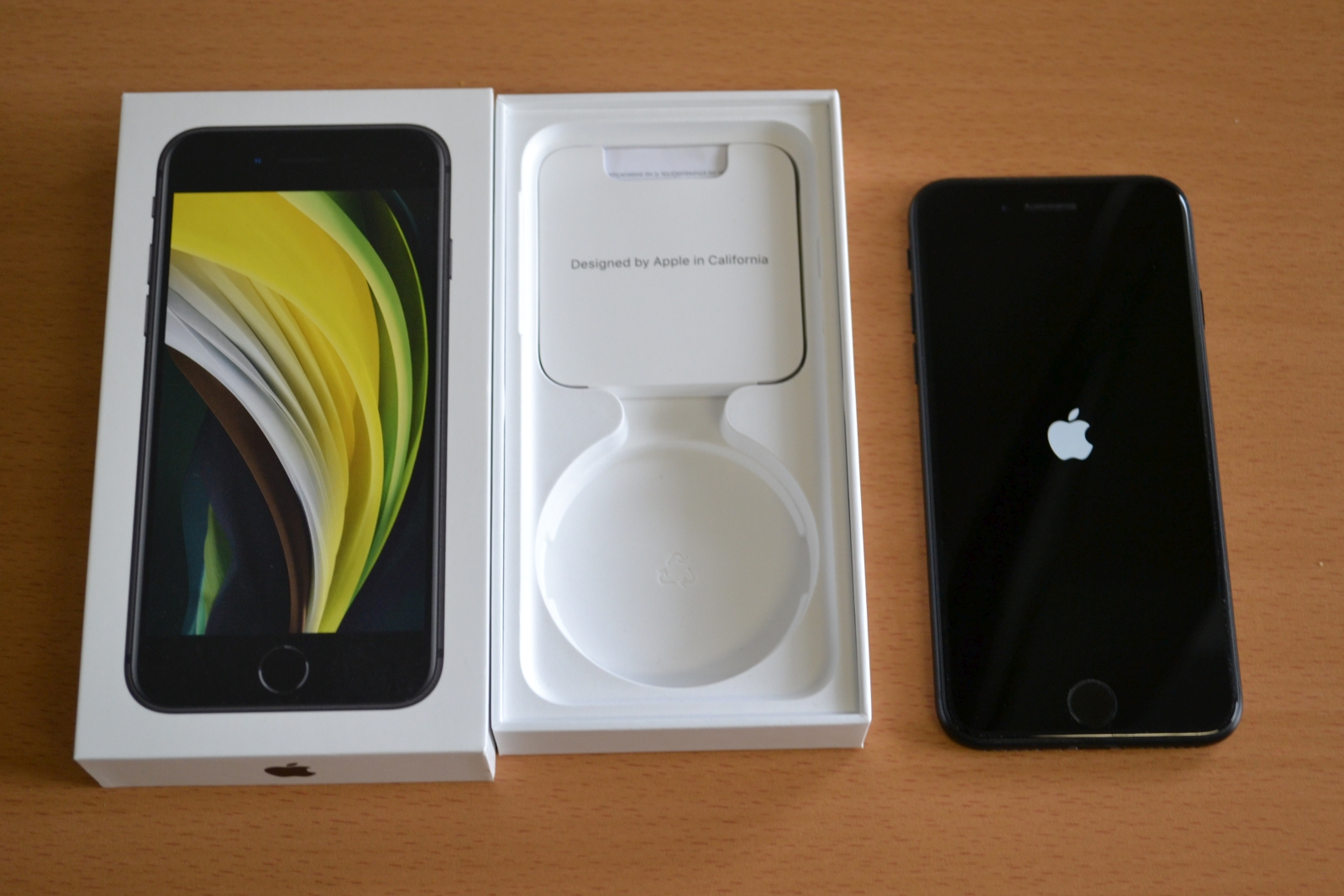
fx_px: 2240
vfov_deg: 22.6
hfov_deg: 33.4
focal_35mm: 60
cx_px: 672
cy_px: 448
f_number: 5.3
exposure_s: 1/60
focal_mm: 40
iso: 640
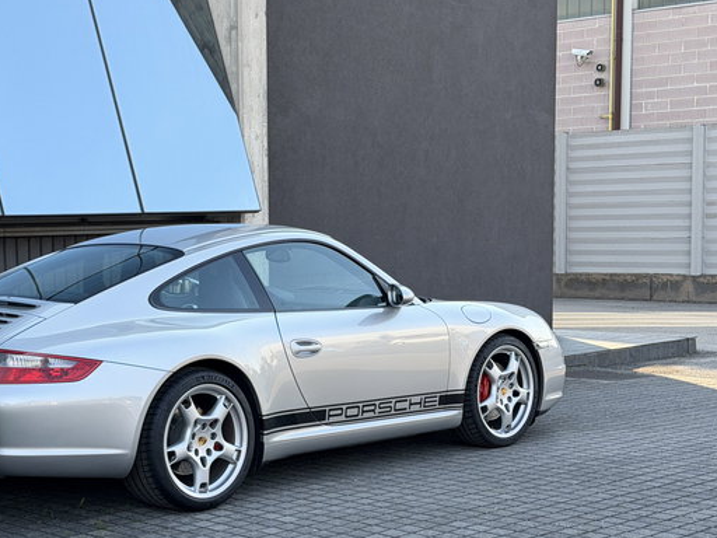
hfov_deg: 26.8
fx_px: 1491
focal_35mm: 72
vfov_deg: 20.3
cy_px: 374
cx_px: 214
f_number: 1.78
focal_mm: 6.76
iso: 64
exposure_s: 1/786
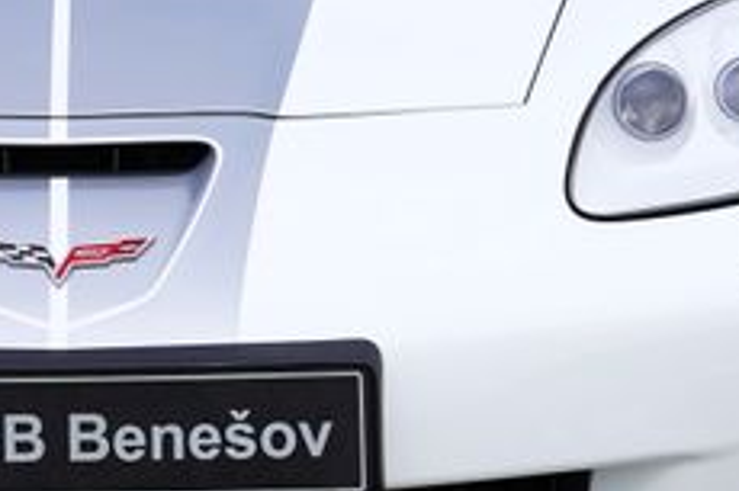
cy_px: -14
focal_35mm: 138
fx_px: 2831
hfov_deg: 14.7
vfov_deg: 9.8
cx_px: 67
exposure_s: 1/250
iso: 100
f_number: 10
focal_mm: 31
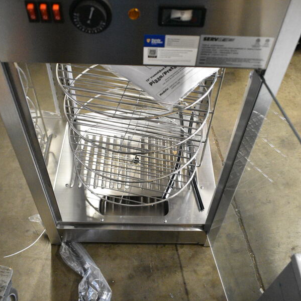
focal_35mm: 35
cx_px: 149
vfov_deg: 47.1
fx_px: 344
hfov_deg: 47.2
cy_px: 128
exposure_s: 1/80
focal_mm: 18
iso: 6400
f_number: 4.5
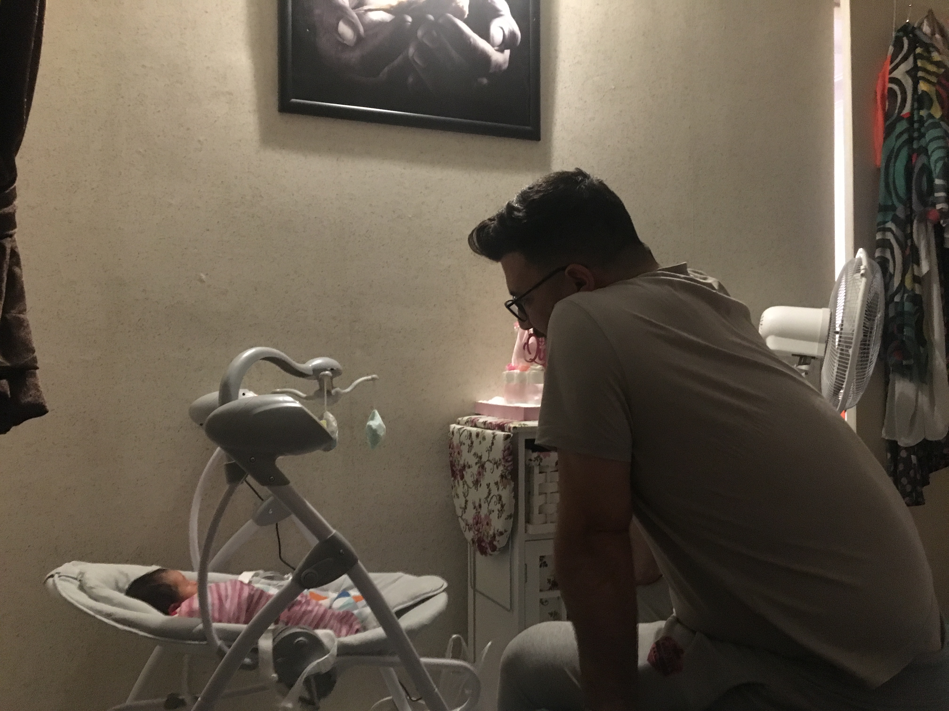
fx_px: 795
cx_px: 474
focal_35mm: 29
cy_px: 356
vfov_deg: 48.2
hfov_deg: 61.7
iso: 500
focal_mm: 4.15
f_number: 2.2
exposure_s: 1/17
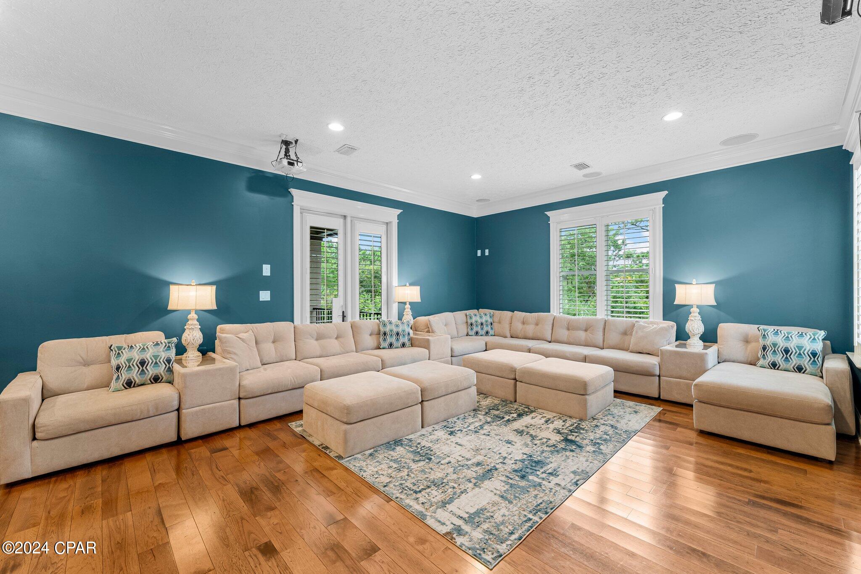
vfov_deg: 81.2
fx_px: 335
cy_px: 287
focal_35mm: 14
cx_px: 430
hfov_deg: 104.3
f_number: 8
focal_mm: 14
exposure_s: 1/5
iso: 400
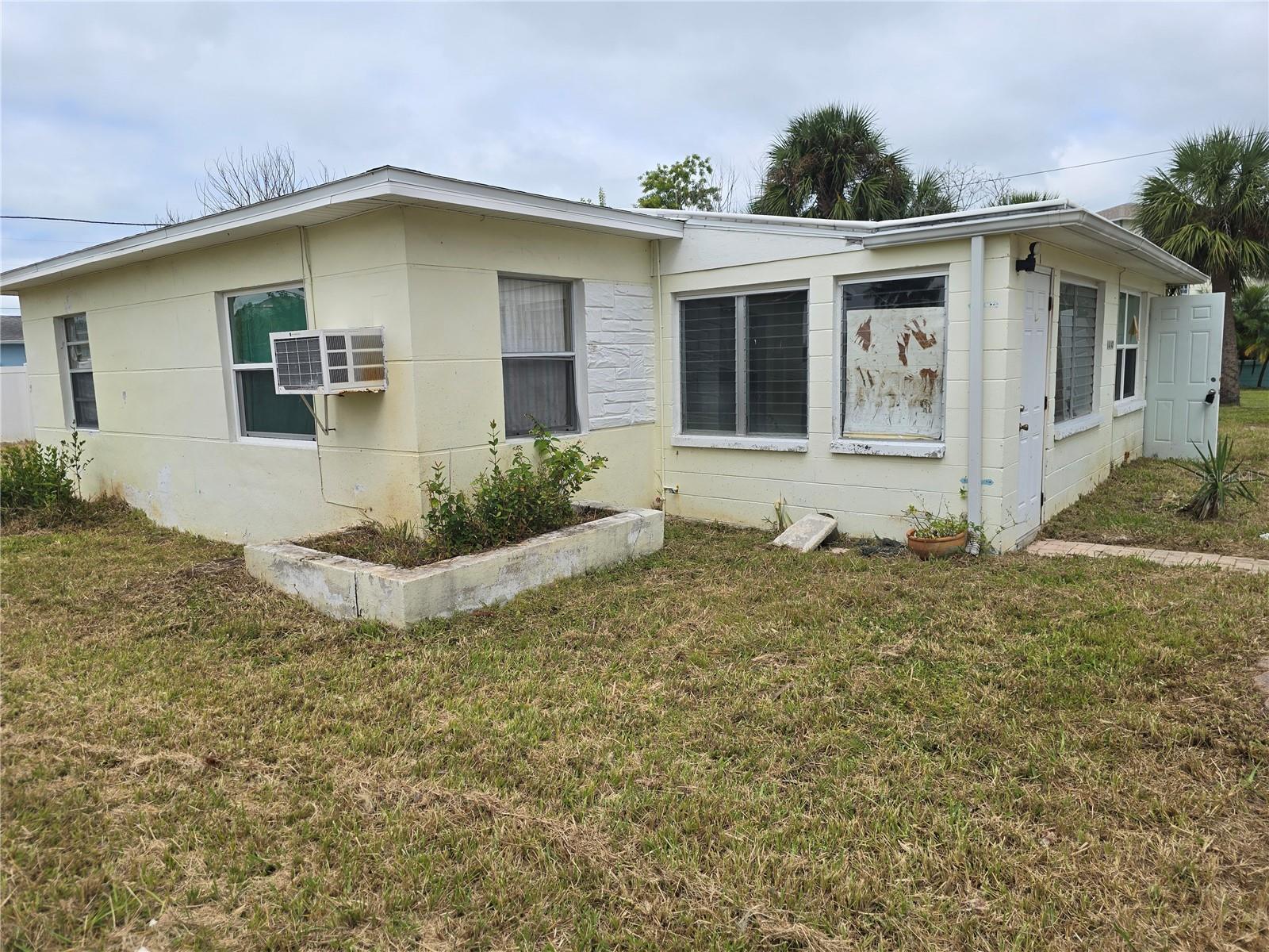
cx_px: 634
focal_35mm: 23
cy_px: 476
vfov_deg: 58.9
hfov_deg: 73.9
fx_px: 843
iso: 12
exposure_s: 1/661
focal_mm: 6.3
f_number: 1.7
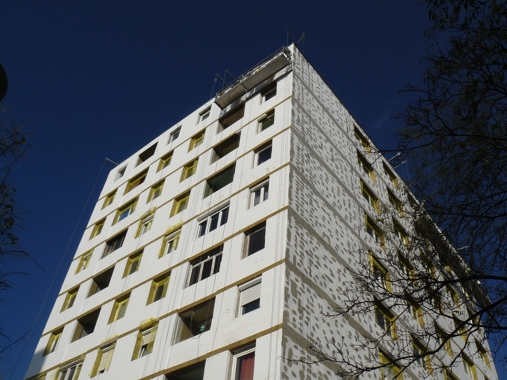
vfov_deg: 39.7
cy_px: 190
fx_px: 527
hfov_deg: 51.4
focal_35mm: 36
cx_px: 254
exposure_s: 1/640
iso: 100
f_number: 8
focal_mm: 6
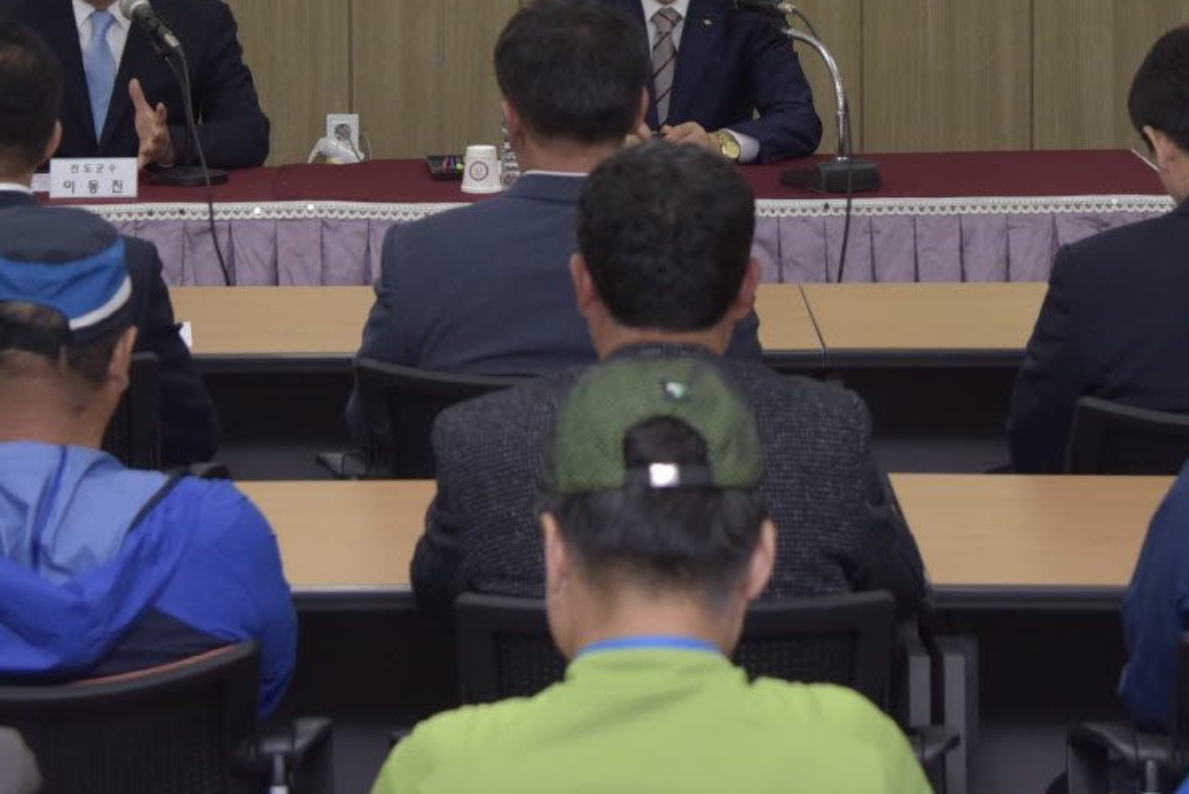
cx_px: 472
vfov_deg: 9.4
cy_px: -223
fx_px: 4725
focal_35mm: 143
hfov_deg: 14.3
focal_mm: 46
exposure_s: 1/125
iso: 800
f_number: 4.5
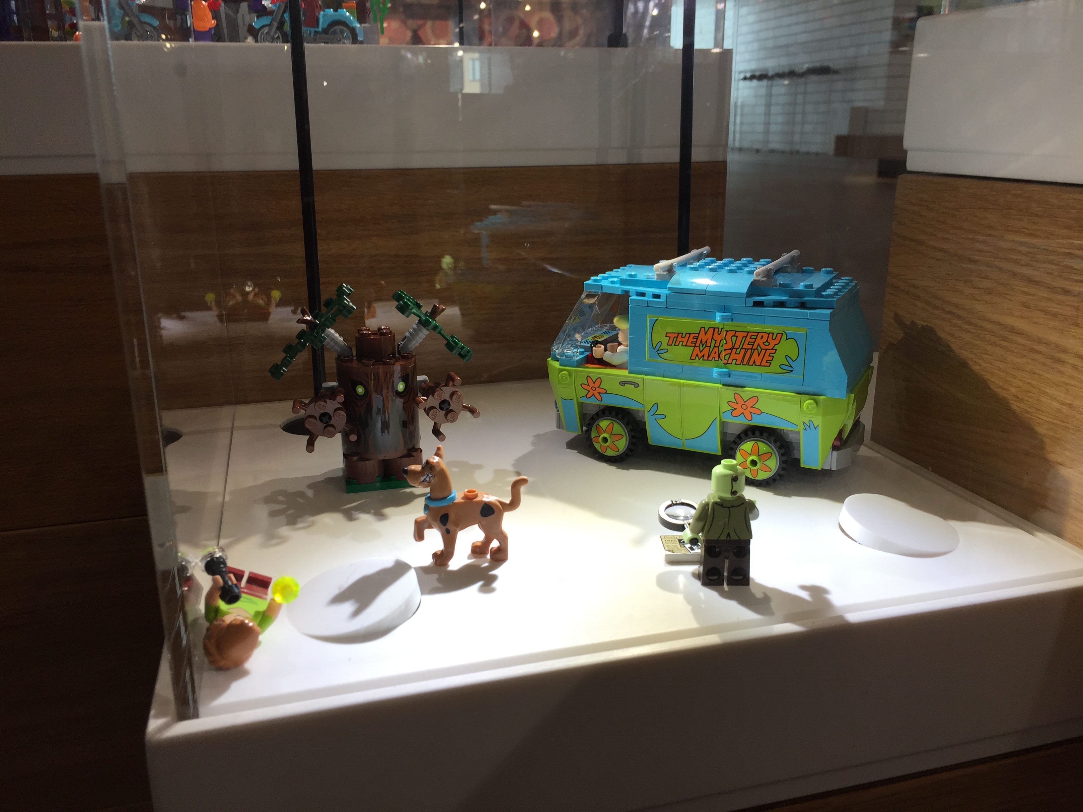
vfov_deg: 48.2
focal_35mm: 29
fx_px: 907
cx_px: 542
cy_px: 406
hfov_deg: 61.7
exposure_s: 1/100
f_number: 2.2
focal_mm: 4.15
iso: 32
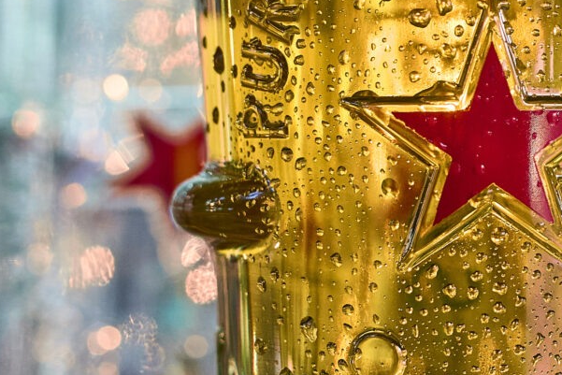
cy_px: 38
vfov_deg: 6.4
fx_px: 3326
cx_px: 847
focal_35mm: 213
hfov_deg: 9.4
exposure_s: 1/160
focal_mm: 50
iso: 640
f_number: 4
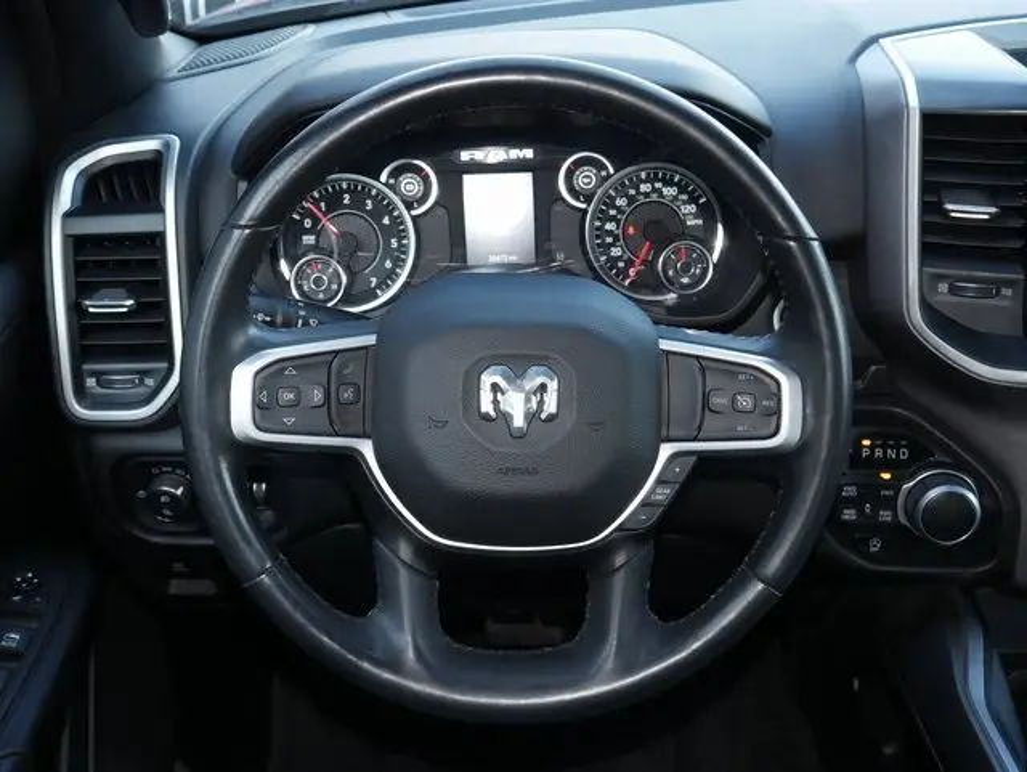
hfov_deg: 46.8
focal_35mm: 40
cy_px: 386
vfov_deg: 36.0
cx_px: 514
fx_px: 1188
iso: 800
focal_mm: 20
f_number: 5
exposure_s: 1/60
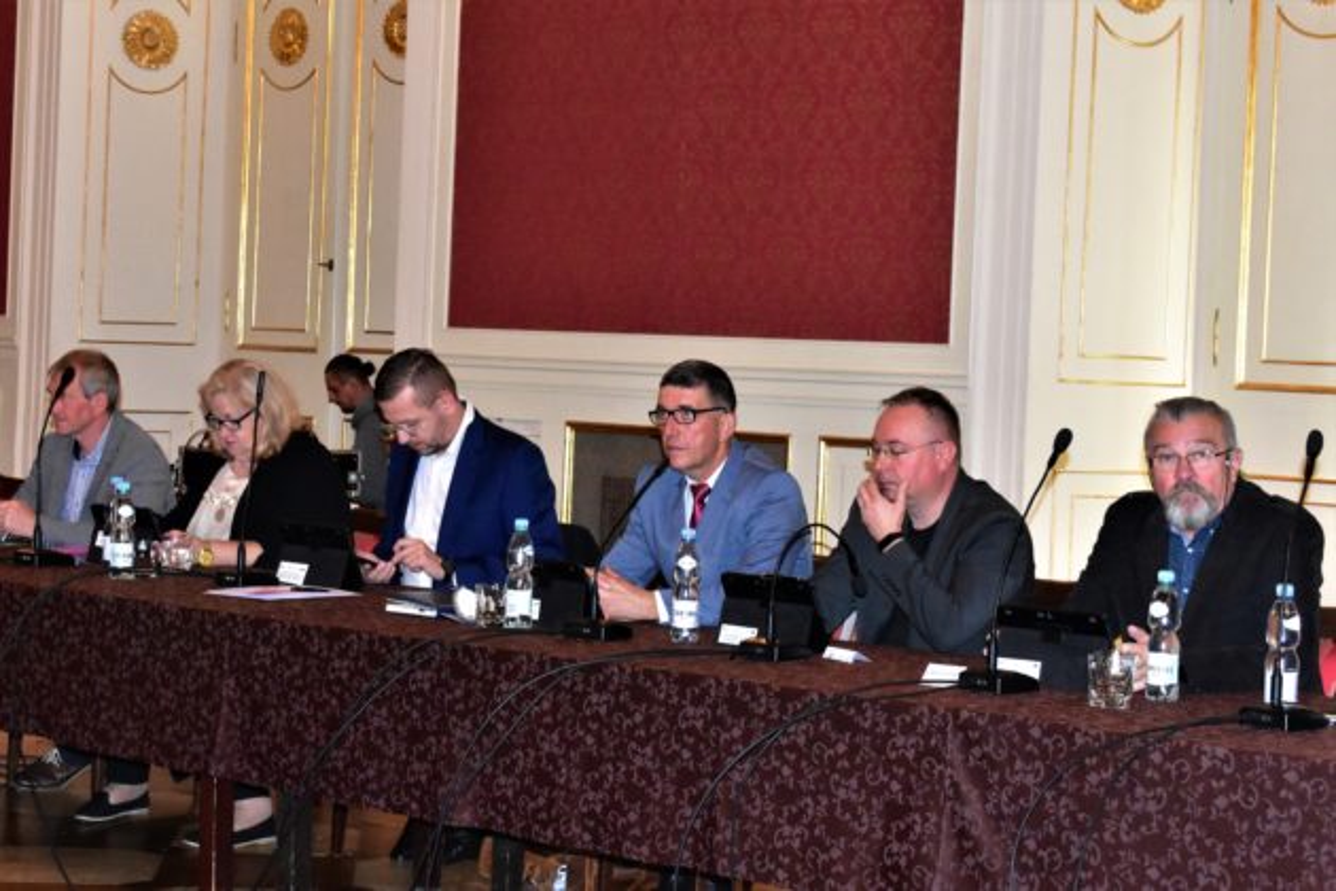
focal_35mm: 69
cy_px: 446
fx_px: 2560
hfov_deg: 29.2
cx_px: 668
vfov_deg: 19.7
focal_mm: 46
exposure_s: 1/200
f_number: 8
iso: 8000
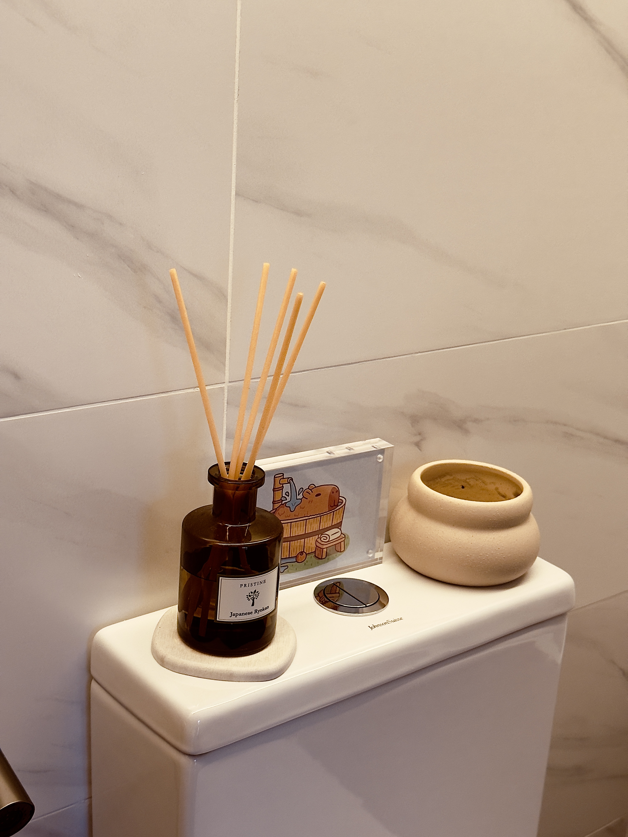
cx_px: 314
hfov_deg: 30.3
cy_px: 418
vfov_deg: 39.7
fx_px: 1161
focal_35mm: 48
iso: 250
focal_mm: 6.76
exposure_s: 1/60
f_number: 1.78
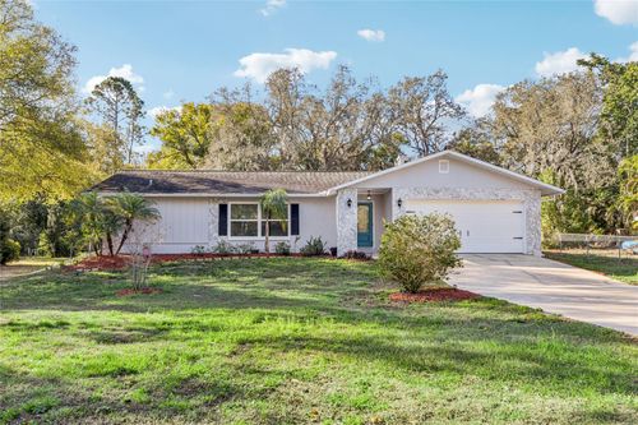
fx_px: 514
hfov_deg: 63.7
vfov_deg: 44.9
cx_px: 319
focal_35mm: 29
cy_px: 212
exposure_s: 1/500
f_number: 8
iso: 400
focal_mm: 29
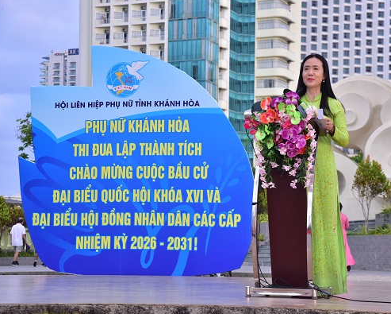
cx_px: 226
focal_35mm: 89
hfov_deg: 21.5
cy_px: 157
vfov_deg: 17.3
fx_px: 1031
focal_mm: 78
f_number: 8
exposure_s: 1/400
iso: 1600
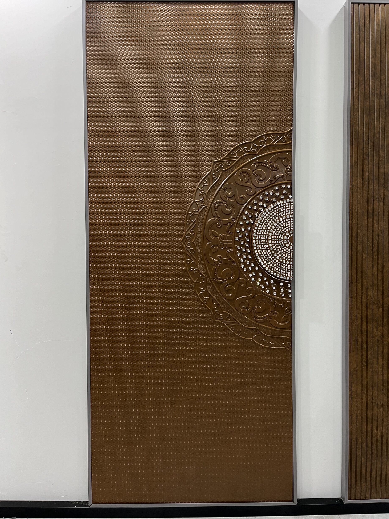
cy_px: 253
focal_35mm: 27
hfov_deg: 51.4
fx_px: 405
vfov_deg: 65.3
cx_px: 200
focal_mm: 5.1
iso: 125
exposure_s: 1/50
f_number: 1.6
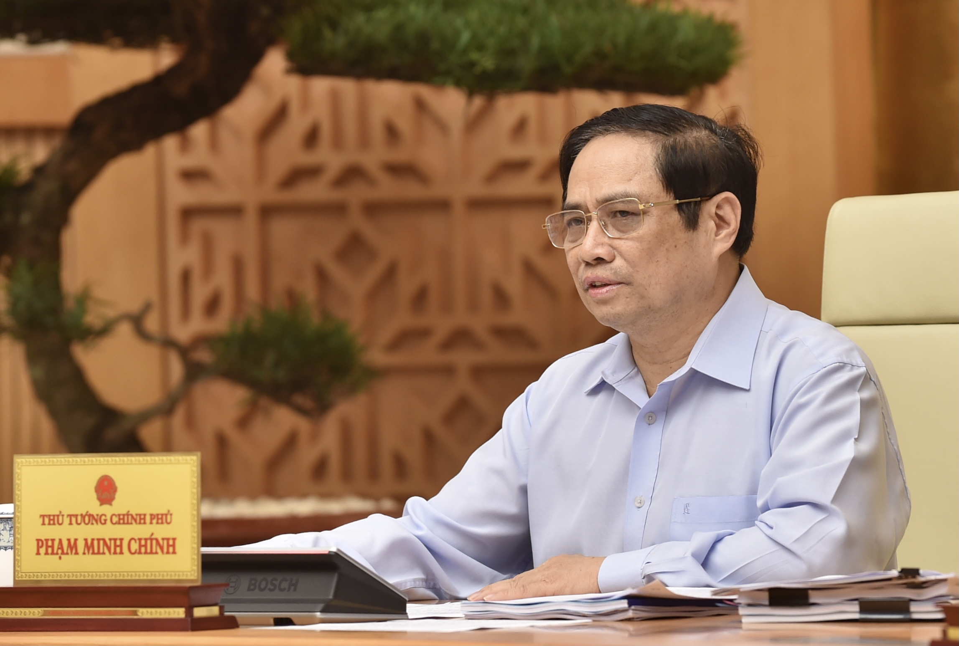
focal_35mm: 200
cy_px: 323
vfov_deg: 6.9
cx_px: 480
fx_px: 5343
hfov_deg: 10.3
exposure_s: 1/160
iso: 1250
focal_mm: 200
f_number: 3.2
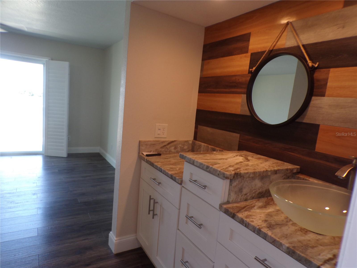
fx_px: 248
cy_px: 134
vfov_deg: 56.8
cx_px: 178
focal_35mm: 24
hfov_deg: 71.6
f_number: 3
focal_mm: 4.3
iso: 100
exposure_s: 1/38
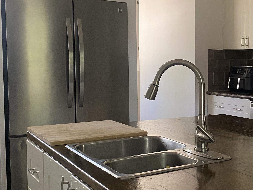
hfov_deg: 33.0
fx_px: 395
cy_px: 85
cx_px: 244
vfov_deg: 27.0
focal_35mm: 54
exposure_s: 1/60
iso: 160
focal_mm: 4.25
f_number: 1.8
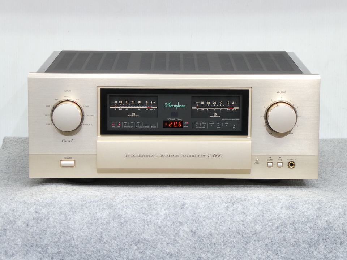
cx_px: 174
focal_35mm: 124
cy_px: 130
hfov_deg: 15.9
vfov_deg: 12.0
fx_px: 1243
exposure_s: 1/6
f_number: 5.2
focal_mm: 22.3
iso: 200
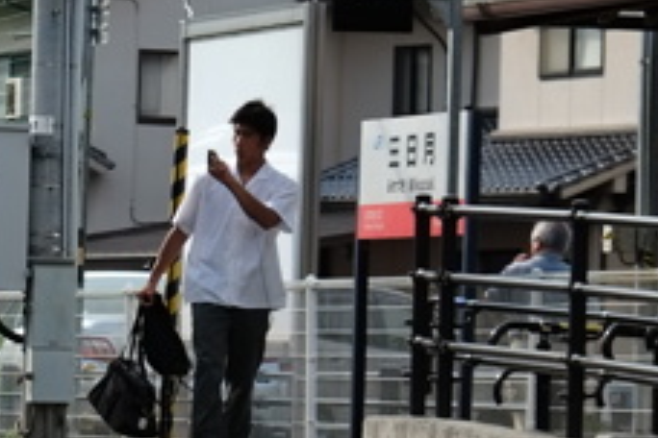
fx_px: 6817
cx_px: -390
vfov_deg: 3.7
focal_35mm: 373
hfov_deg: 5.5
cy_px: 161
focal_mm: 55
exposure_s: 1/420
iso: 100
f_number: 5
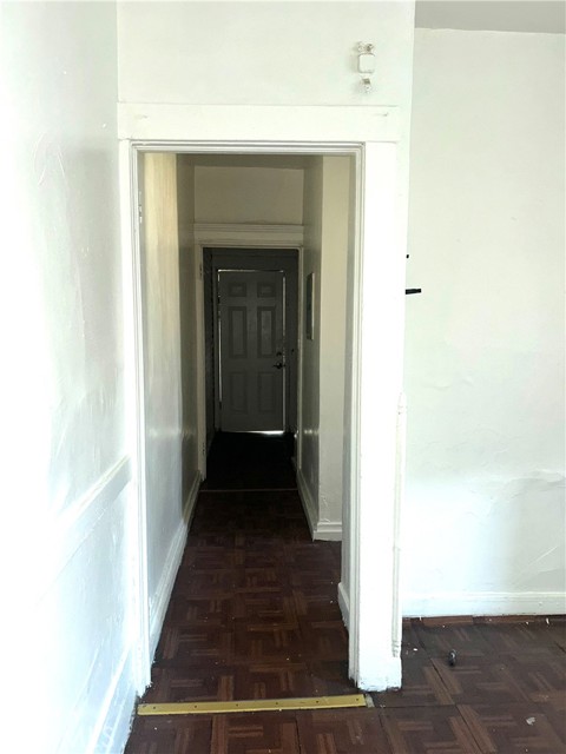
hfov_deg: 53.1
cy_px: 377
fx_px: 567
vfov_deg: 67.3
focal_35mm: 26
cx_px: 283
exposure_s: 1/42
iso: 32
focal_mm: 5.7
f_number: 1.5
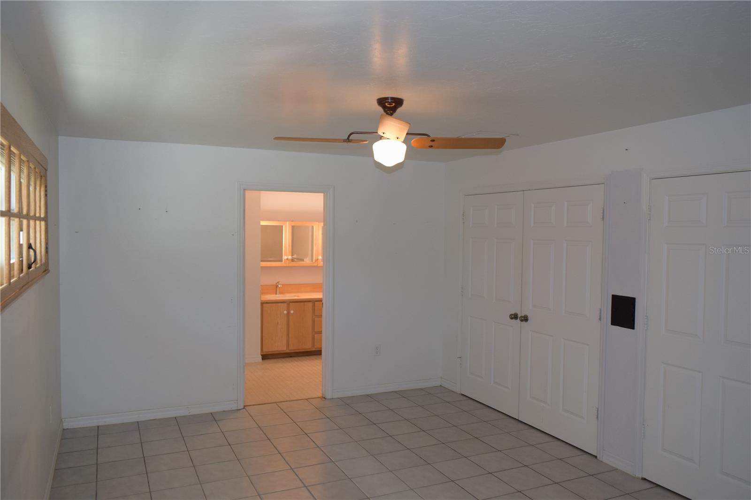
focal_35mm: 27
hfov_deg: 67.4
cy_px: 250
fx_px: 563
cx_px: 376
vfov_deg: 47.9
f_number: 5
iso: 800
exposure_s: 1/100
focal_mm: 18
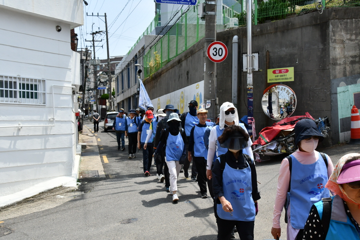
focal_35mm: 48
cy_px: 120
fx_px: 480
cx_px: 180
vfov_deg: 28.1
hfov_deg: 41.1
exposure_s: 1/800
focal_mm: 32
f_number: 14
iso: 800
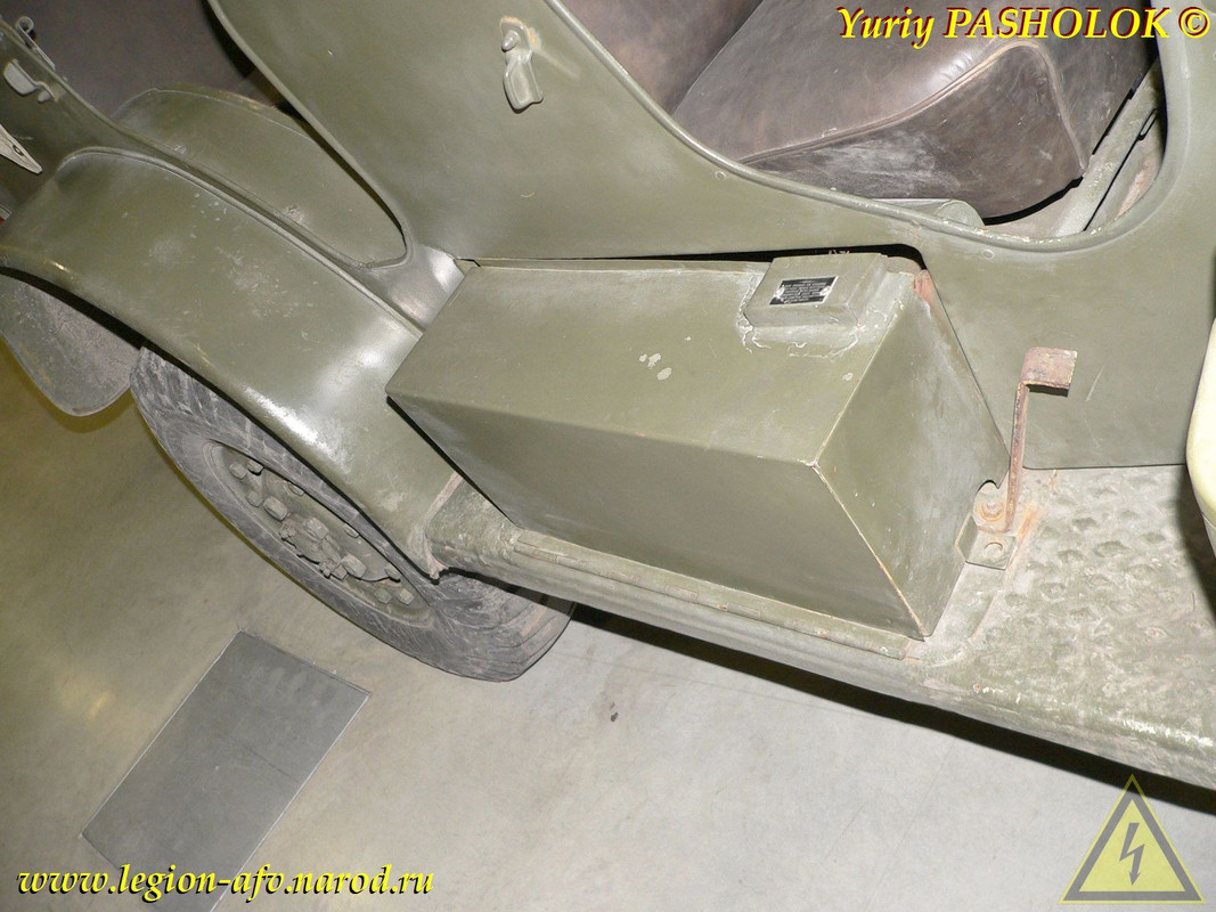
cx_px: 608
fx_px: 1264
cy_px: 456
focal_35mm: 36
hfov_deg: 51.4
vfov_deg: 39.6
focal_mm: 6
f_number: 2.8
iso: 100
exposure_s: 1/50
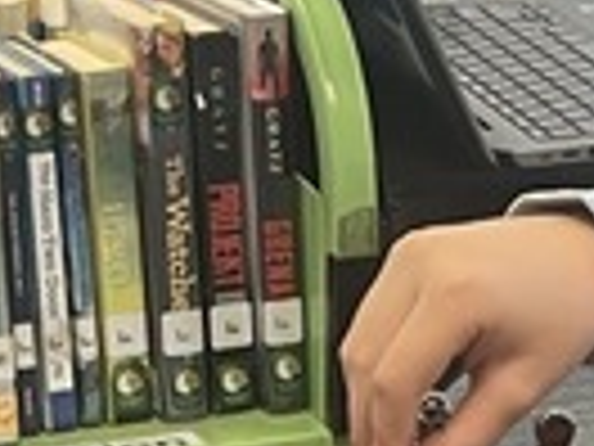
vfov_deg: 7.1
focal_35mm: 202
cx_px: 342
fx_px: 3466
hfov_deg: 9.8
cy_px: 887
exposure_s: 1/60
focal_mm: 4.2
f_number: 1.6
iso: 125
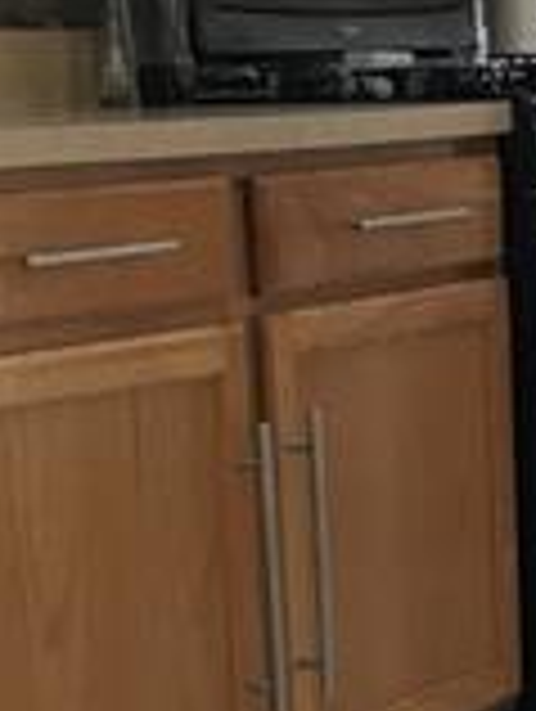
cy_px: 747
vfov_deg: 14.2
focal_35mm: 136
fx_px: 2800
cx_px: 568
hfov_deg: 10.8
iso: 40
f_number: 1.8
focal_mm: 3.99
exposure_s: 1/20
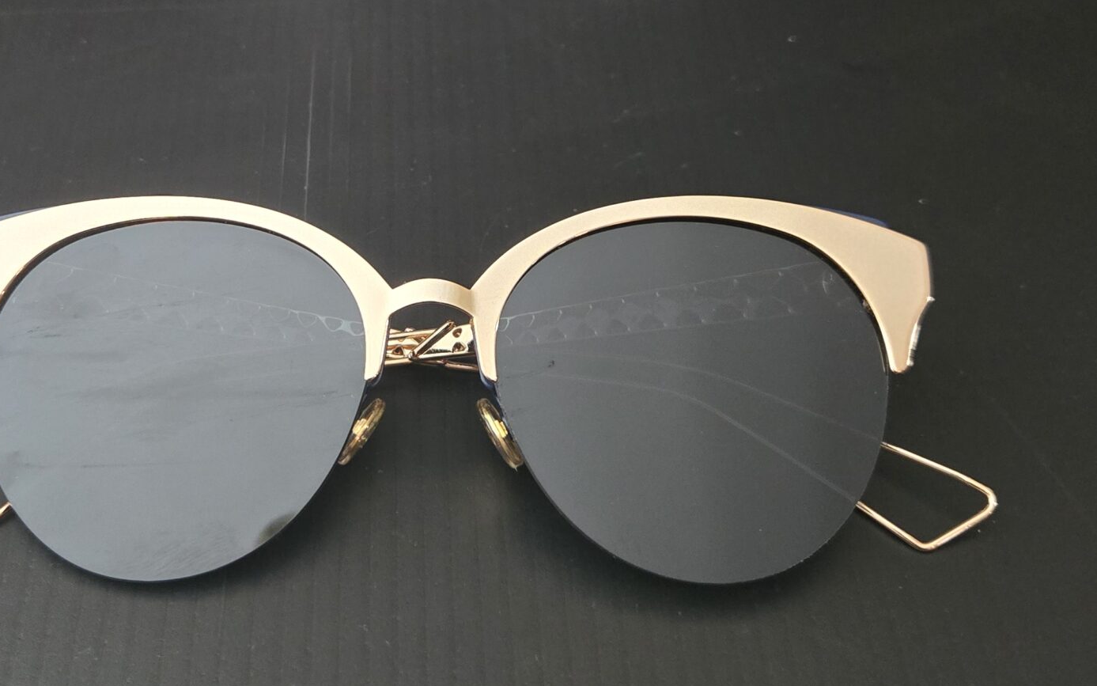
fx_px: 1345
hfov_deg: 44.1
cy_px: 151
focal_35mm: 45
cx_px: 424
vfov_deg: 28.1
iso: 1250
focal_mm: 5.4
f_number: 1.8
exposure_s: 1/60
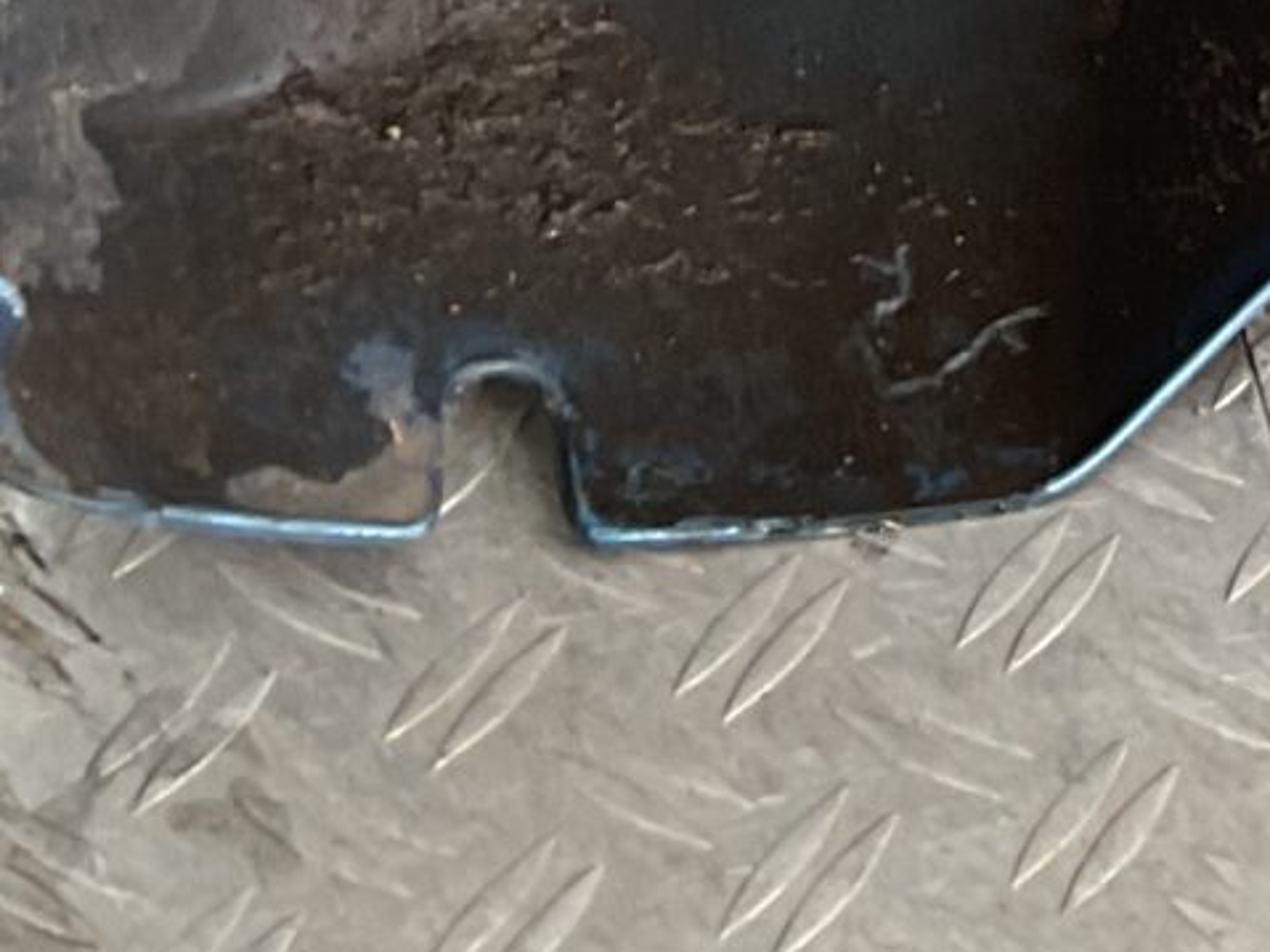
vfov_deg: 8.7
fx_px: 5685
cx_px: 1888
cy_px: -1366
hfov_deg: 12.2
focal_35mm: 155
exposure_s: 1/100
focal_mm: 3
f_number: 1.8
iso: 20
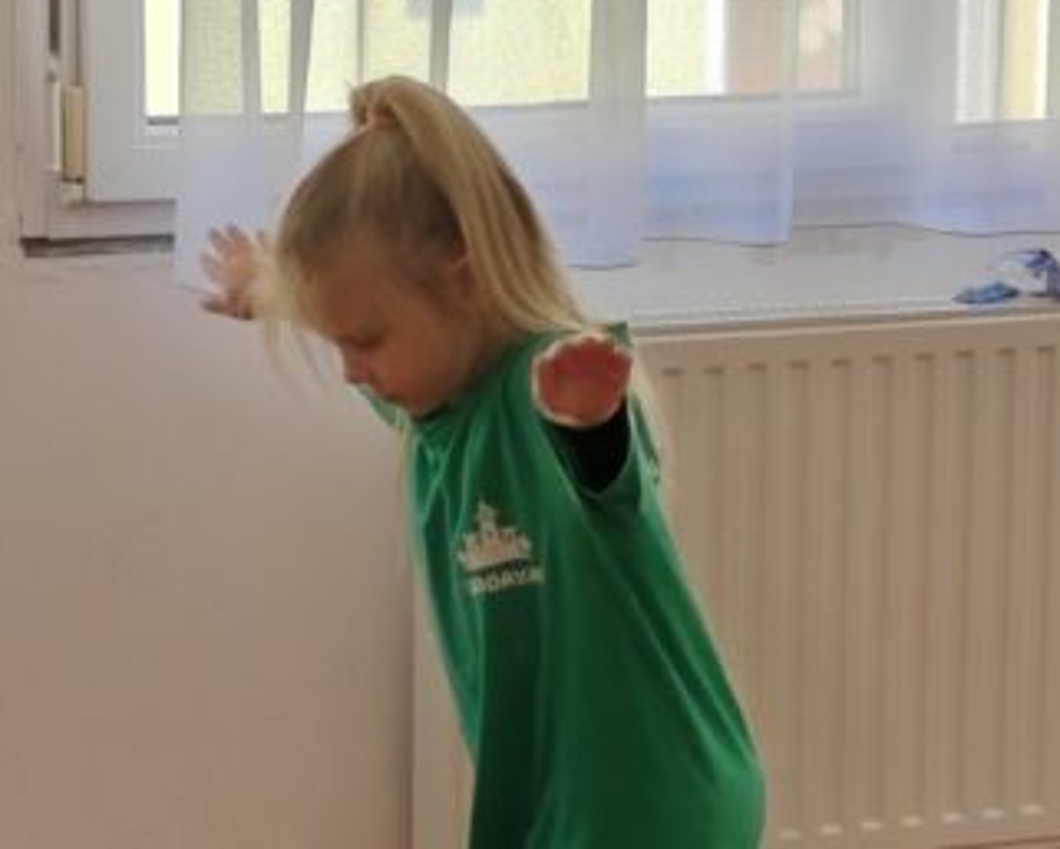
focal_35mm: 166
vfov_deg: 9.3
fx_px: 5209
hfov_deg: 11.6
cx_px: 476
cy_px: 743
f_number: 1.65
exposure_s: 1/100
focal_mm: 6.19
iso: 250
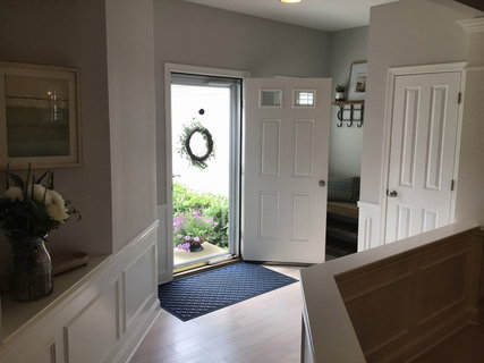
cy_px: 182
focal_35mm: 31
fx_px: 433
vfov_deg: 45.4
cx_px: 242
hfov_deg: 58.4
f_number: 2.4
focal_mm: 3.3
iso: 32
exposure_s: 1/120
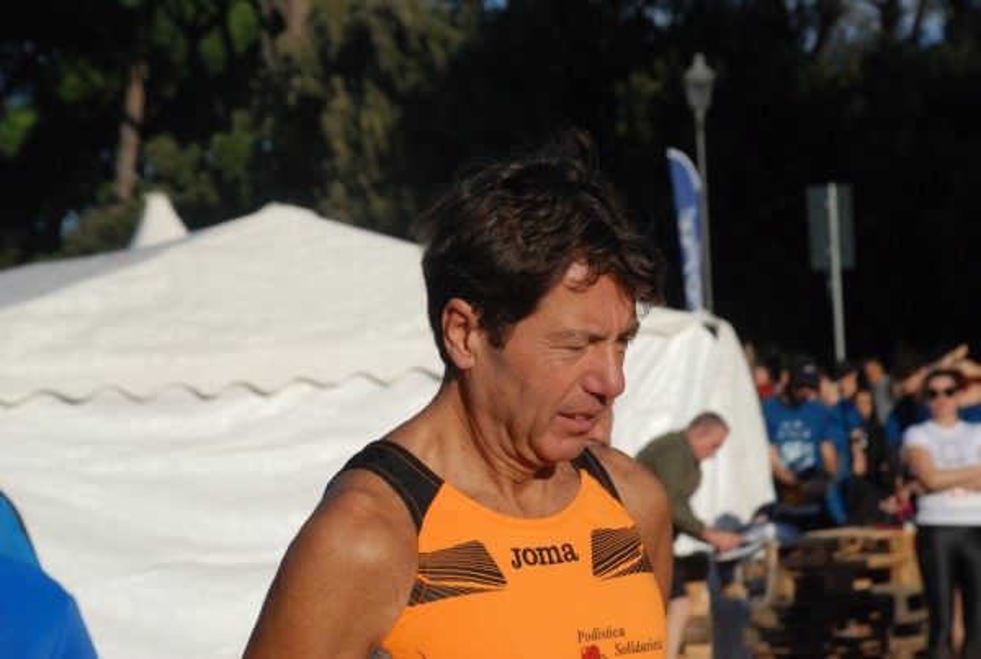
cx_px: 490
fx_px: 3892
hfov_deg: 14.4
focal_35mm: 142
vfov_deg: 9.7
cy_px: 330
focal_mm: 95
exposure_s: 1/2500
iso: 1000
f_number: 9
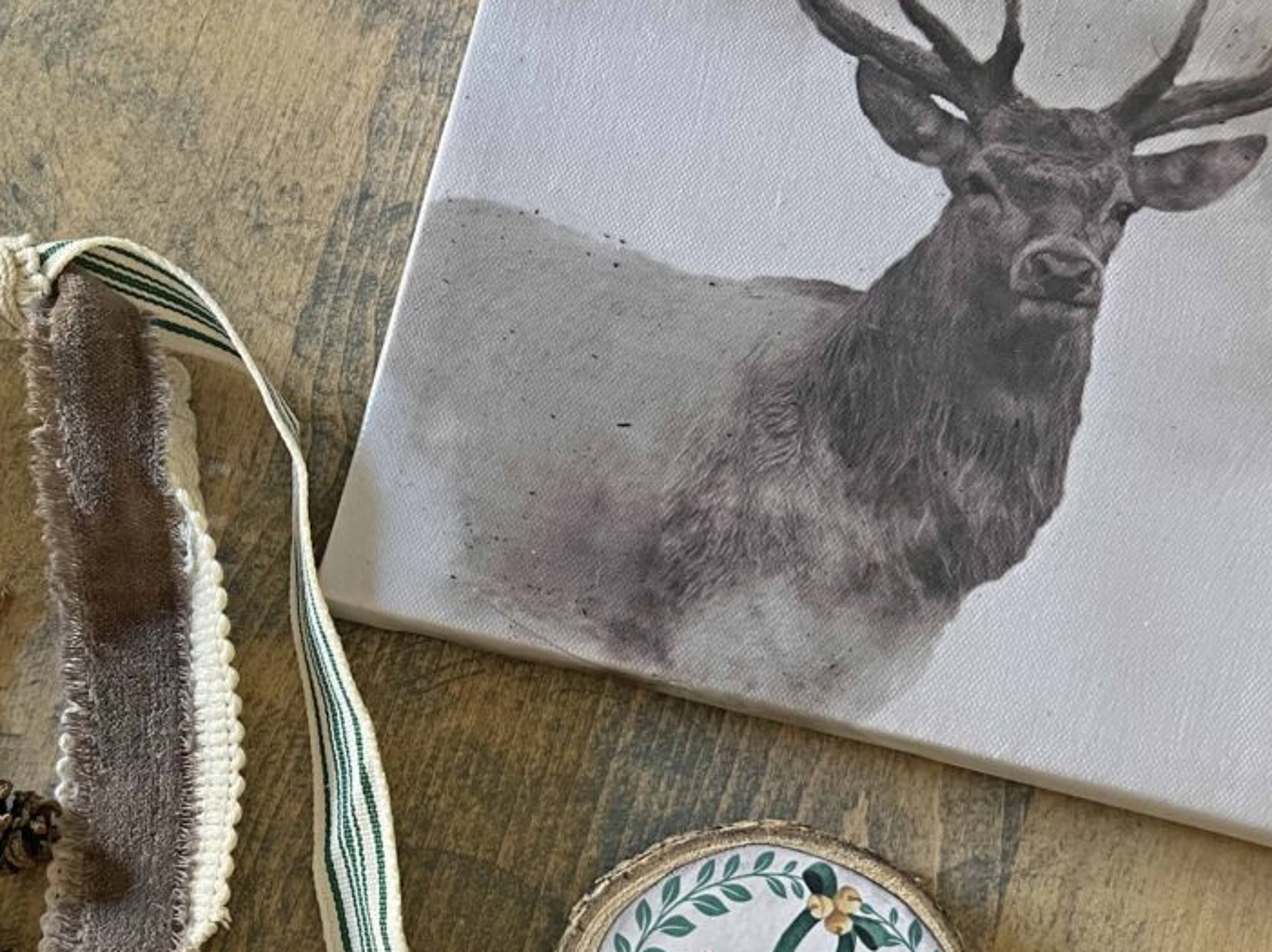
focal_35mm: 38
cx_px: 446
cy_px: 602
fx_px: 1396
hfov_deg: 48.3
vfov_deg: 37.4
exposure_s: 1/60
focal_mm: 5.7
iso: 250
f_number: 1.5
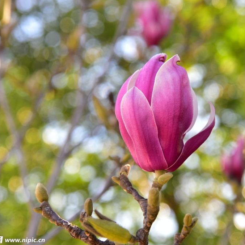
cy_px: 123
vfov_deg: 13.8
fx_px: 1009
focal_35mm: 126
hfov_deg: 13.8
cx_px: 154
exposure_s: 1/160
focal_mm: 98
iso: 800
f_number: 6.3
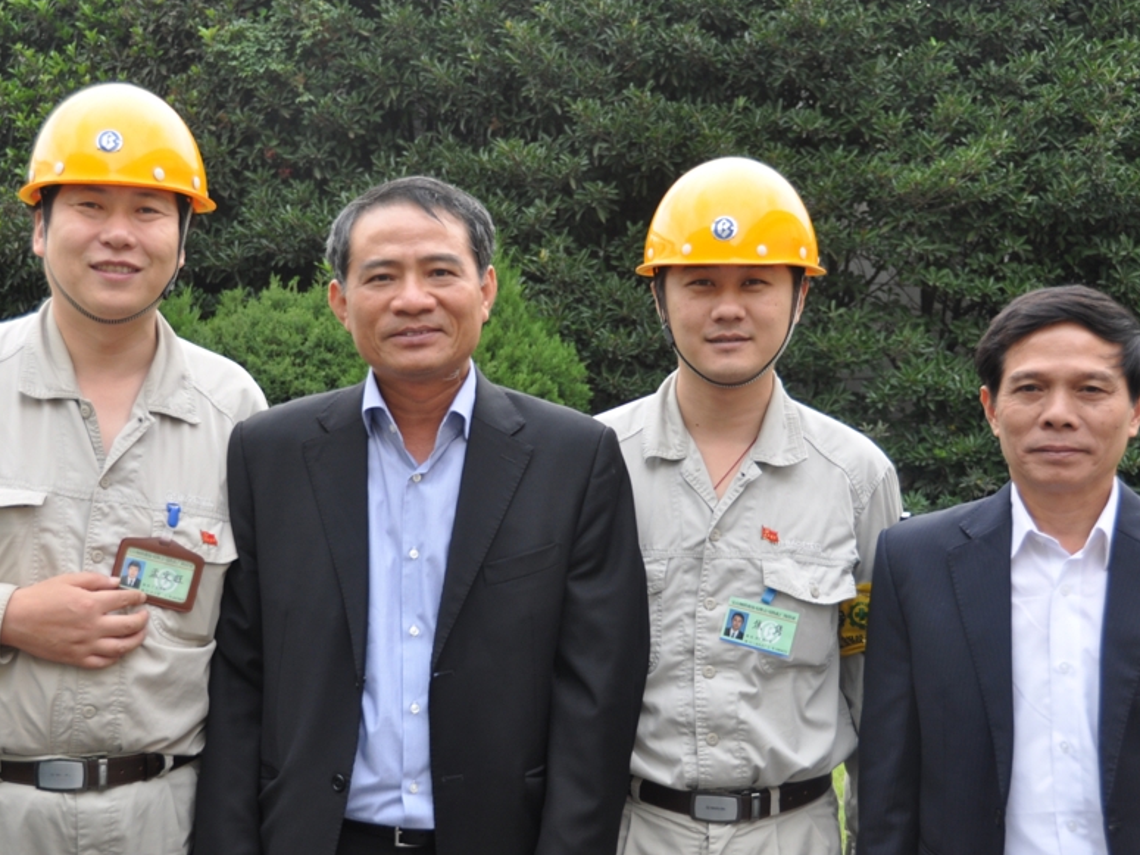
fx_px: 2194
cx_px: 500
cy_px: 475
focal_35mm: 67
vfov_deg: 22.0
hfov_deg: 29.1
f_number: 5.6
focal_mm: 35
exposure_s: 1/125
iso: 280
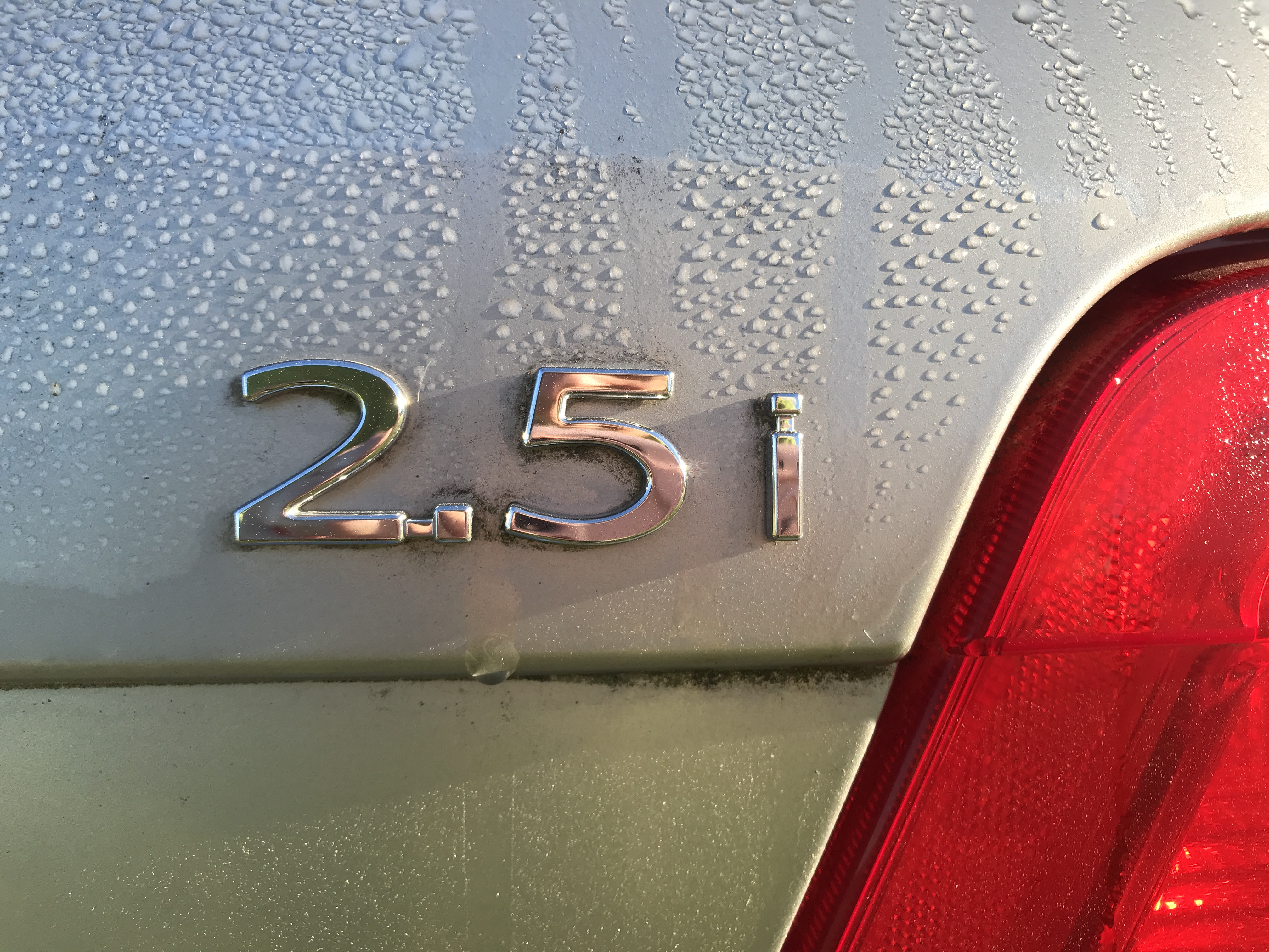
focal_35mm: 28
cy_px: 476
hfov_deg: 63.4
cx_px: 634
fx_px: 1026
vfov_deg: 49.7
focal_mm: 3.99
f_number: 1.8
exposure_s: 1/577
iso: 20
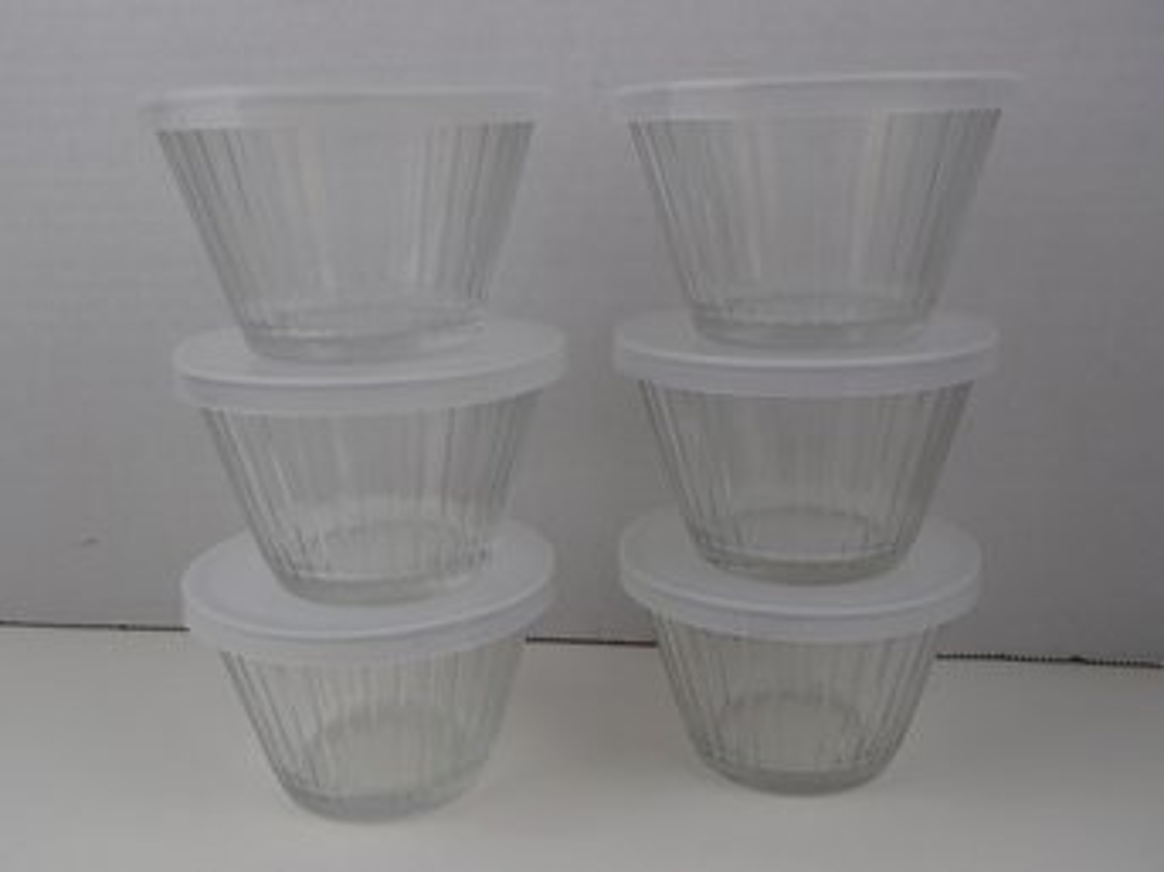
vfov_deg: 38.6
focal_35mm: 37
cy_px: 436
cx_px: 582
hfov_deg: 50.2
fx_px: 1244
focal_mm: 6.64
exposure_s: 1/160
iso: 160
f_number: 4.7
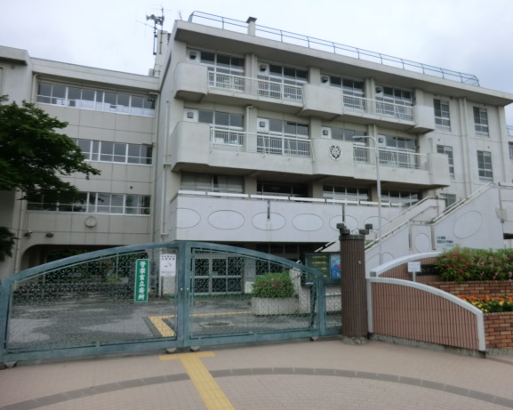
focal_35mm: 26
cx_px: 284
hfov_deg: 65.9
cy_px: 202
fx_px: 395
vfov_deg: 54.9
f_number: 3.2
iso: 80
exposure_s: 1/200
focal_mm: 4.3
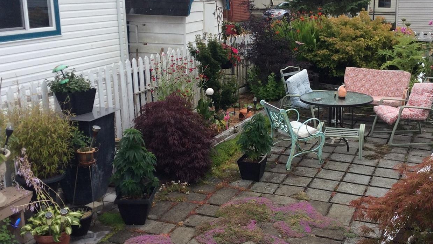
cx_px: 229
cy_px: 105
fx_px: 517
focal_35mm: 45
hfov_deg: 45.4
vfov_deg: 26.5
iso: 32
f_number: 2.4
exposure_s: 1/817
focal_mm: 3.3
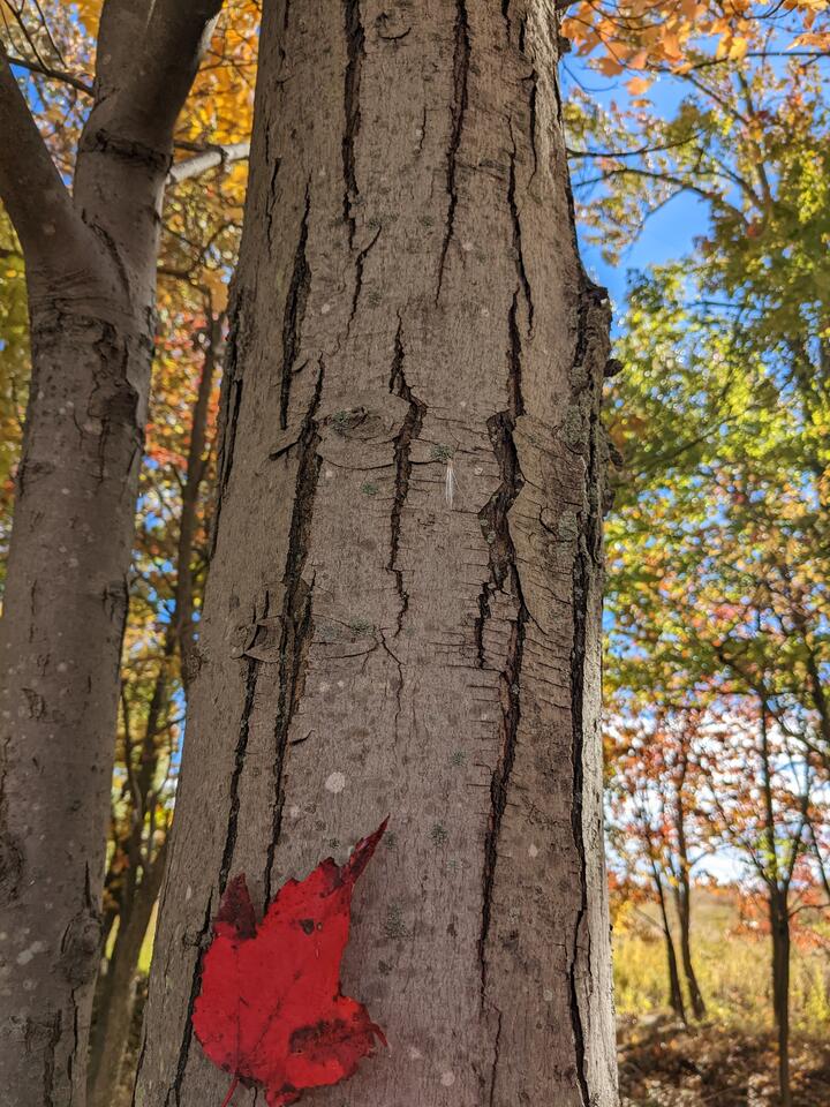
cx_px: 415
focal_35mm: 27
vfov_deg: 65.3
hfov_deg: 51.4
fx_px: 863
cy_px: 554
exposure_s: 1/1232
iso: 41
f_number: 1.73
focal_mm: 4.38
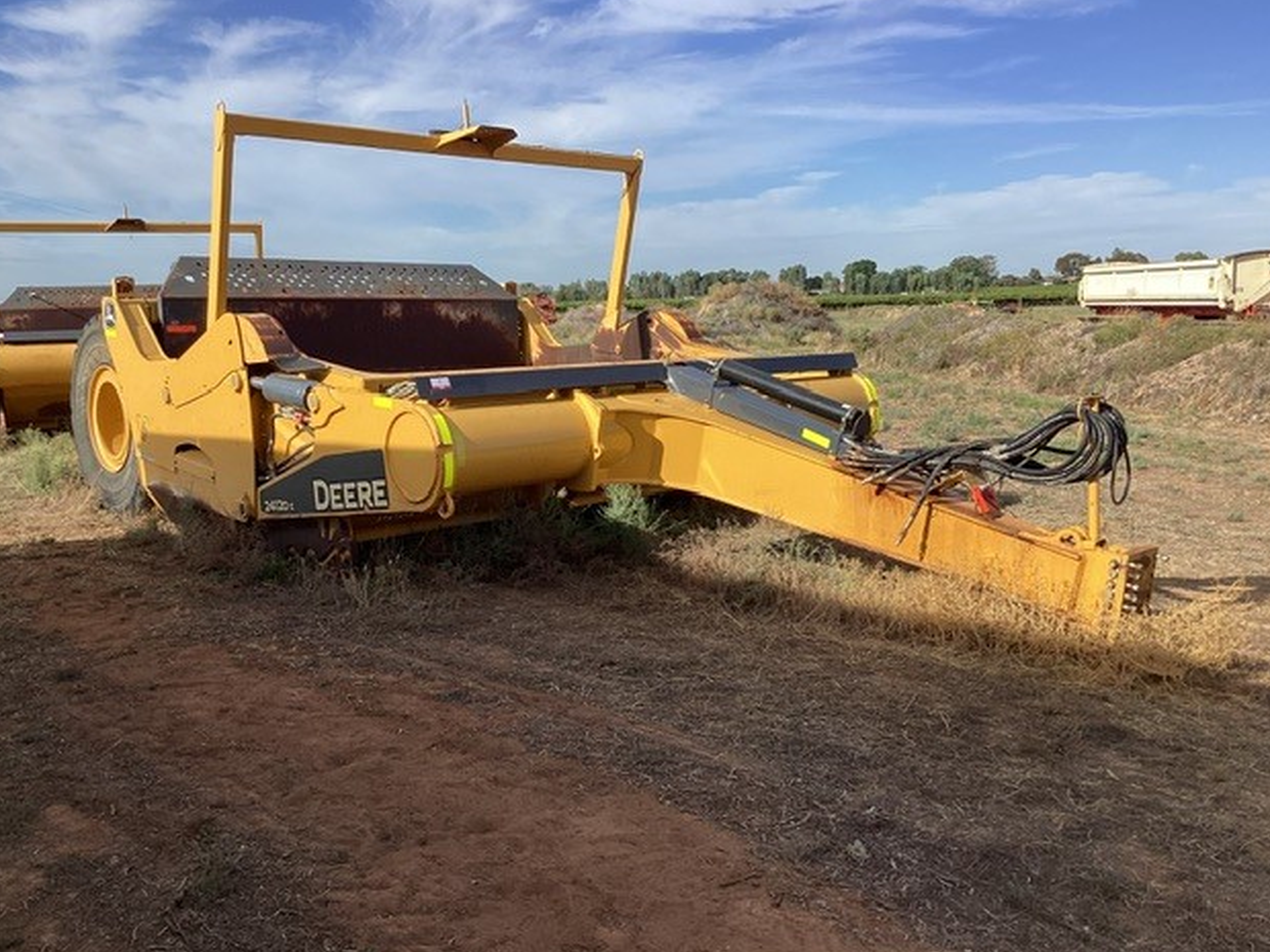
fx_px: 1174
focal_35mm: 32
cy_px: 479
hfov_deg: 56.8
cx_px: 647
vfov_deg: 44.2
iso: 25
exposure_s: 1/1181
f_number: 2.4
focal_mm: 3.3
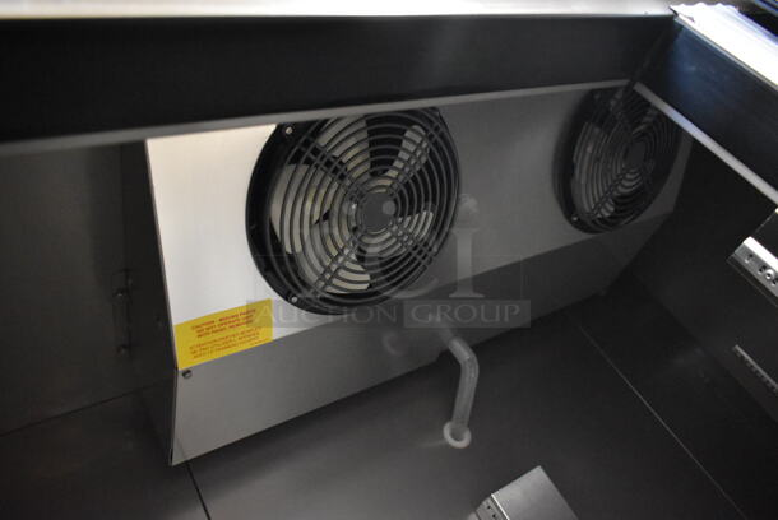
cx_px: 389
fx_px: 584
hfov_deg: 67.3
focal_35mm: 27
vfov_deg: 48.0
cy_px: 260
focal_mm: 18
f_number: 3.5
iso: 8000
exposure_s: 1/30
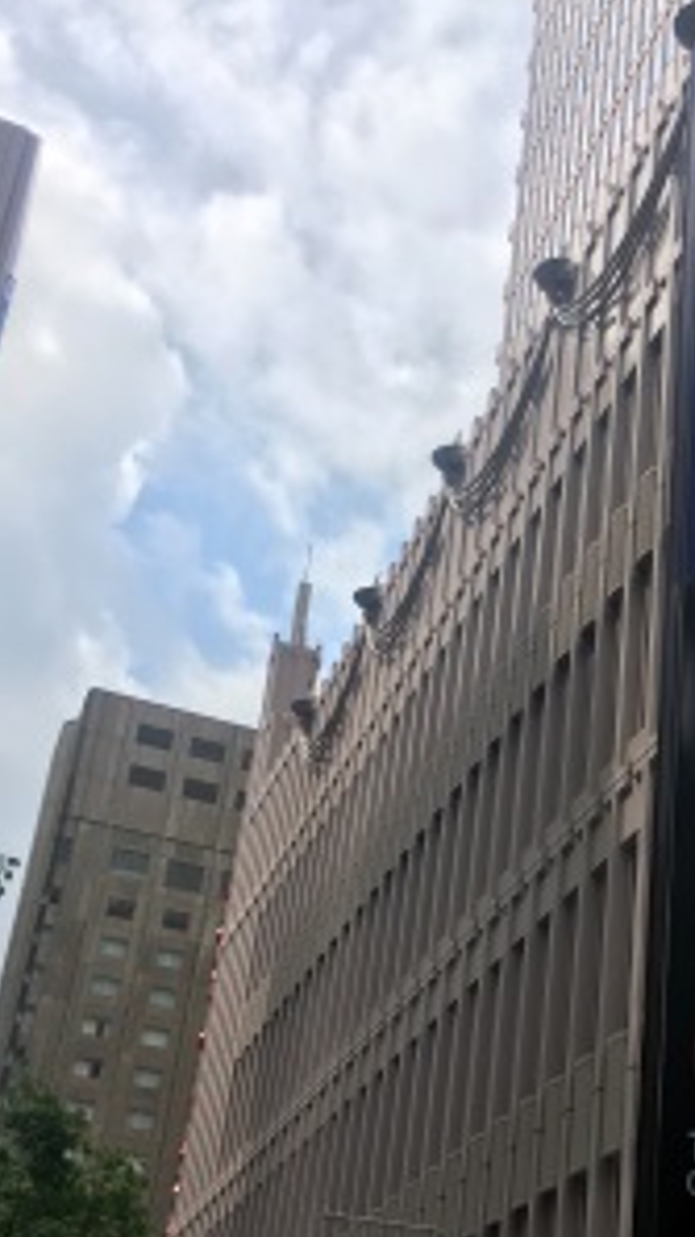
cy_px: 862
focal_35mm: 51
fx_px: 1671
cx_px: 649
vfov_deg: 39.9
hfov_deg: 22.8
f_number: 2.2
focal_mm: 4.15
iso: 25
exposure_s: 1/1374
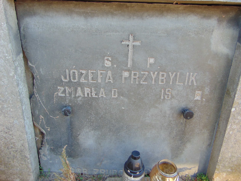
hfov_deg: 69.4
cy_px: 90
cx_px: 120
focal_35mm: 25
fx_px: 174
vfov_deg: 54.9
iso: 80
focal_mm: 4.5
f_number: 3
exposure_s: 1/50
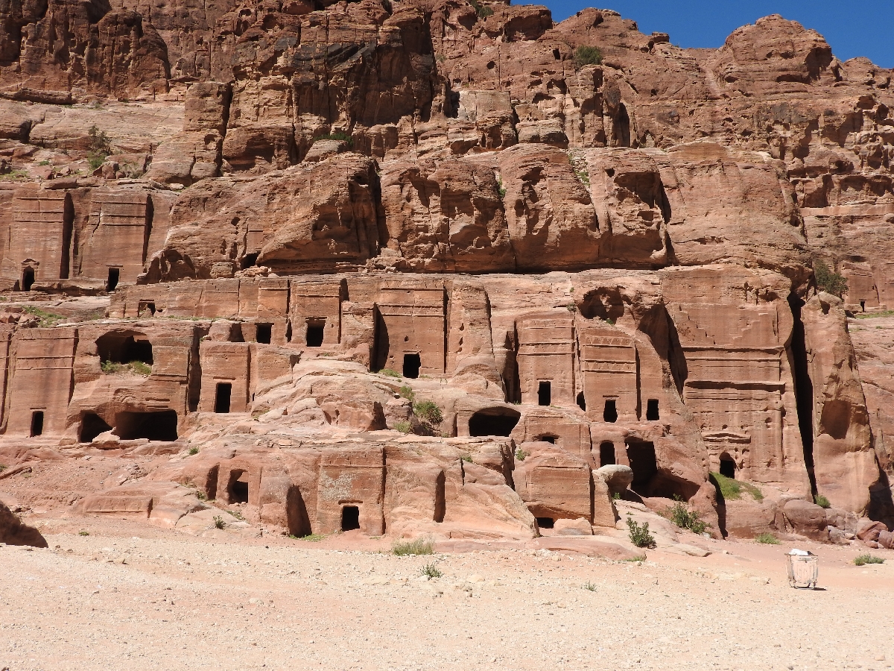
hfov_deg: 52.6
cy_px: 336
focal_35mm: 35
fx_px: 904
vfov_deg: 40.7
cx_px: 447
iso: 100
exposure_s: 1/1600
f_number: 3.8
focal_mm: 6.3
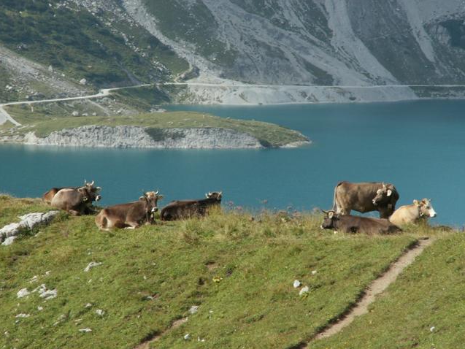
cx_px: 232
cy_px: 174
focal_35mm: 226
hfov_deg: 8.8
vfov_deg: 6.6
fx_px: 3036
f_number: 7.1
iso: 50
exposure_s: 1/100
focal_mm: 36.84
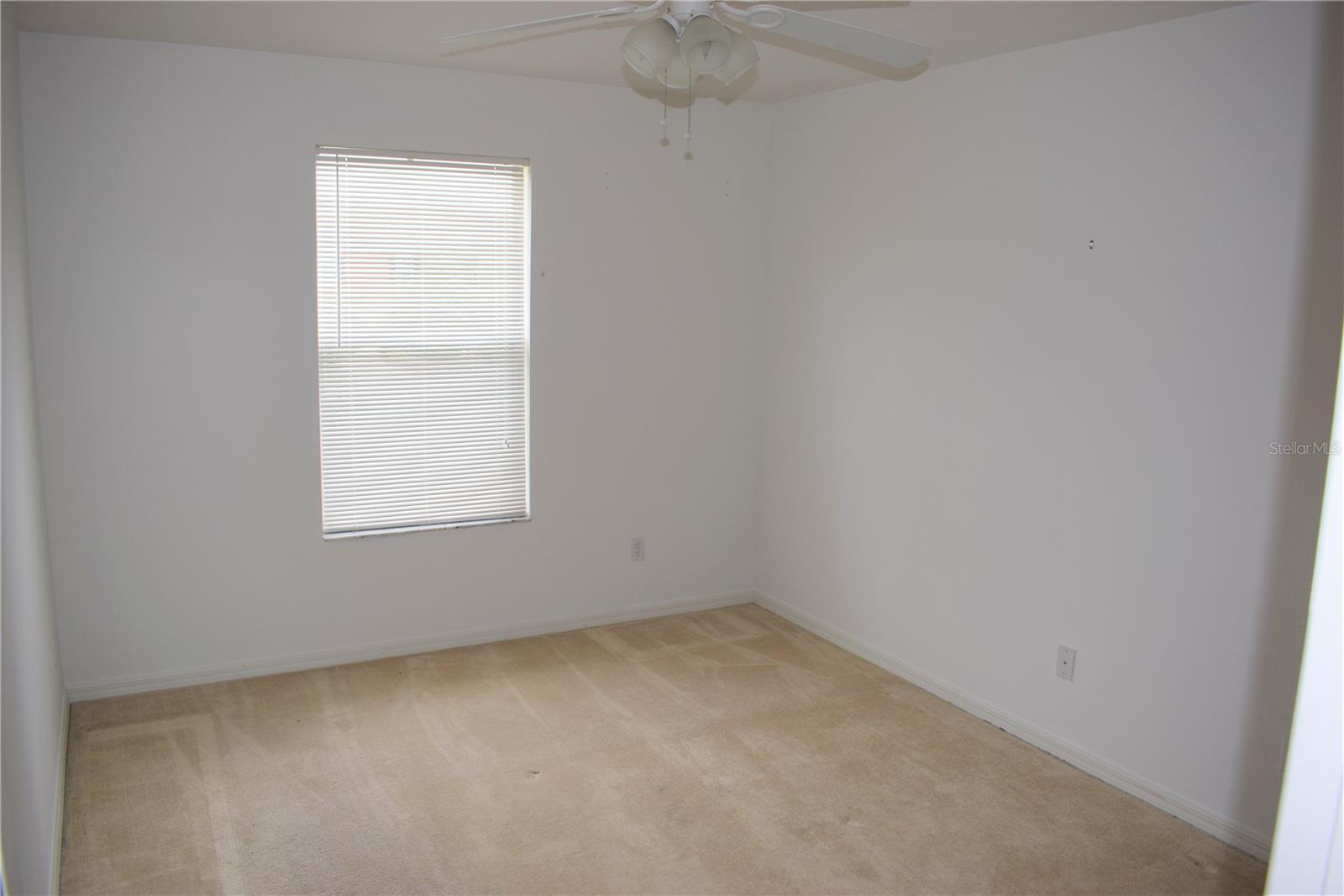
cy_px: 448
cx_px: 672
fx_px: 1008
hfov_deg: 67.4
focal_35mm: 27
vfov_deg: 47.9
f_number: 5.6
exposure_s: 1/125
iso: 180
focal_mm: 18
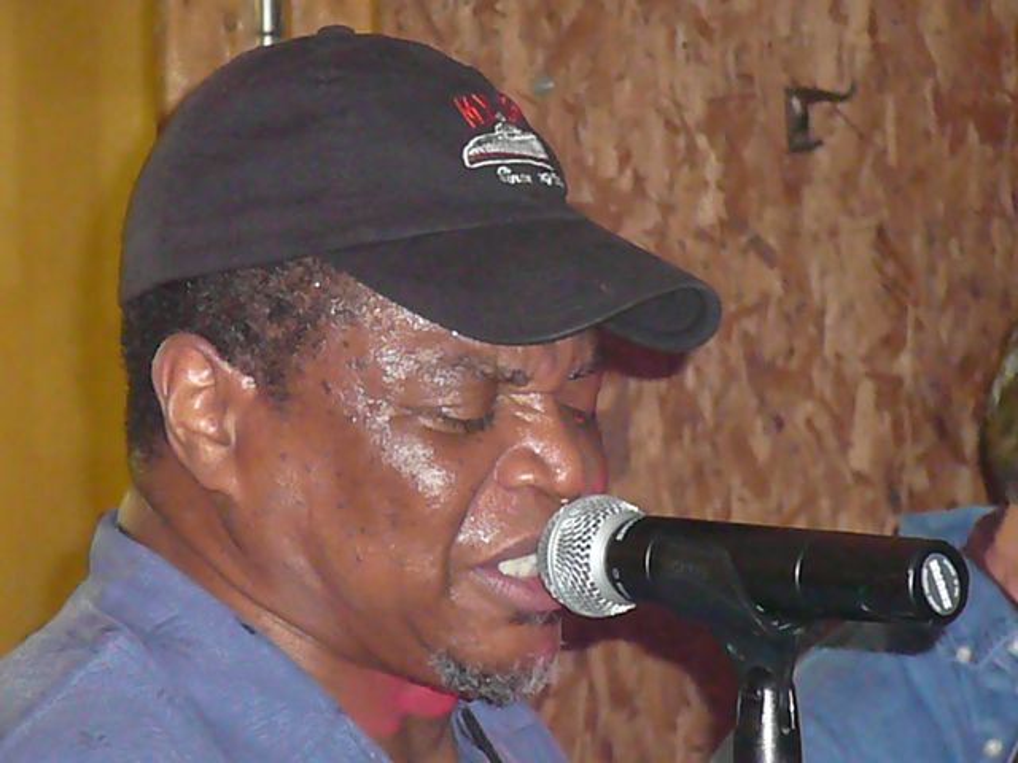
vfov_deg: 7.8
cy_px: 382
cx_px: 509
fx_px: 5588
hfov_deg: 10.4
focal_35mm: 190
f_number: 4.1
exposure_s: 1/30
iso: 1600
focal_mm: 28.2
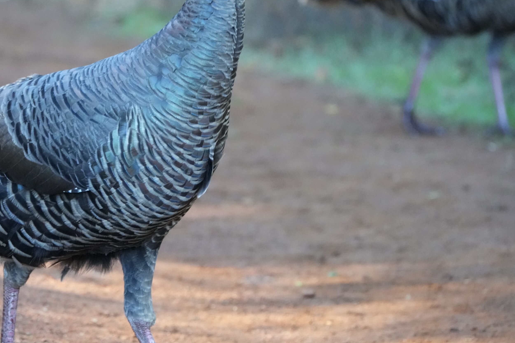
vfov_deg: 3.9
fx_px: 5035
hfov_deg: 5.9
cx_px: 122
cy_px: 87
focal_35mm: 352
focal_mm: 204
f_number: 6.3
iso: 8000
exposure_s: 1/800
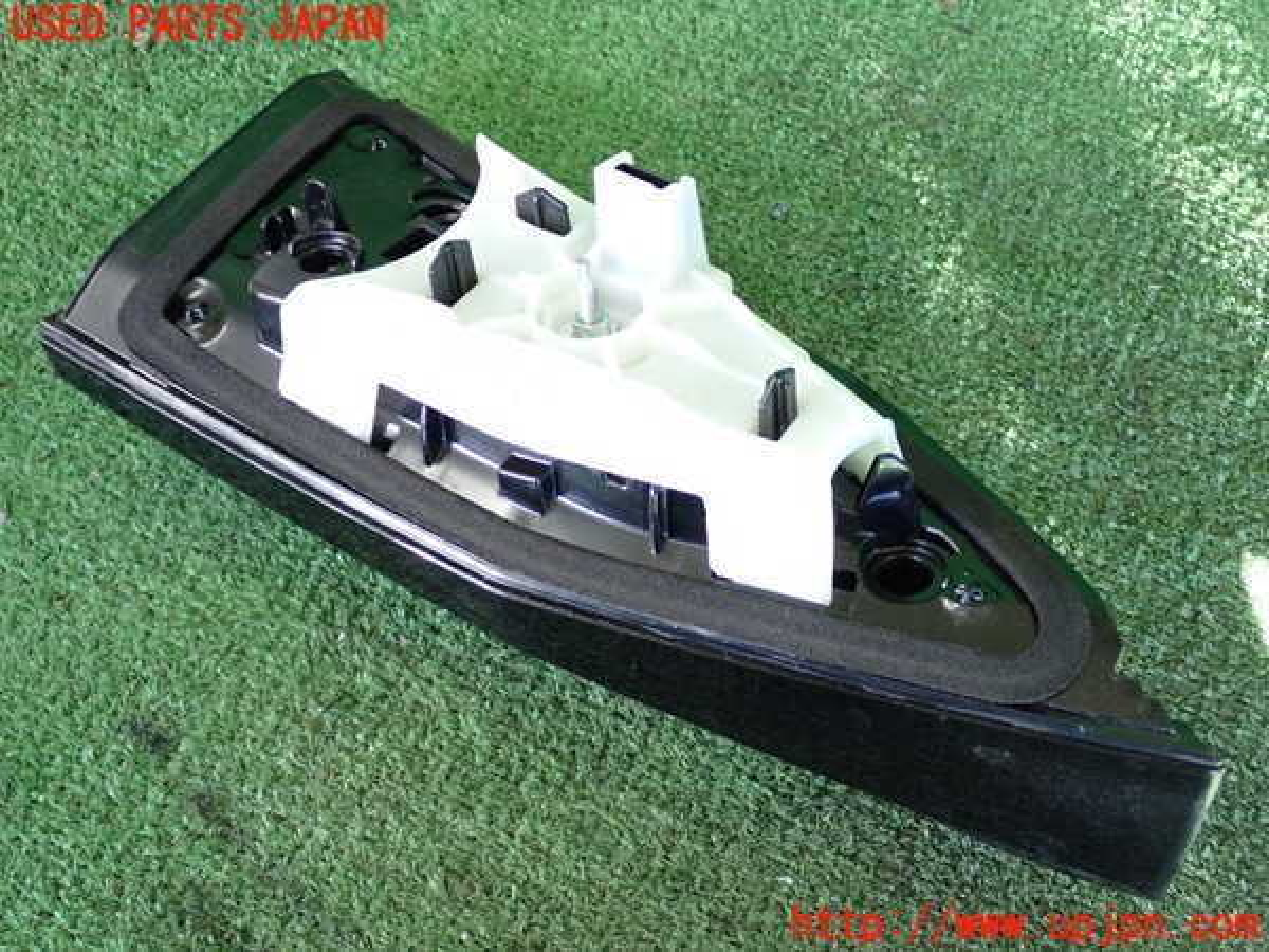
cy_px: 476
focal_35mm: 41
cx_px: 634
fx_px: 1503
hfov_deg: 45.8
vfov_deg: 35.1
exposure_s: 1/125
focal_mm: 7.31
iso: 640
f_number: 2.8
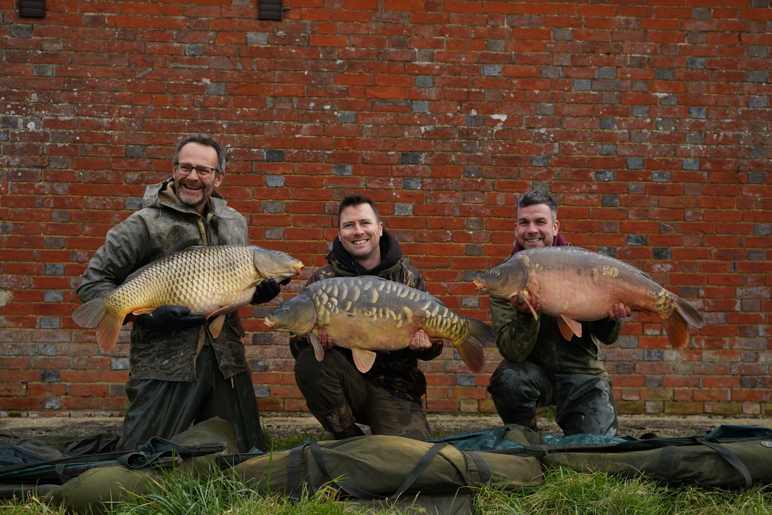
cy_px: 258
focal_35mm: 41
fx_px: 879
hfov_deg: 47.4
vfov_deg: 32.6
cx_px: 386
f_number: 4.5
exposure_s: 1/250
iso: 100
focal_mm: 41
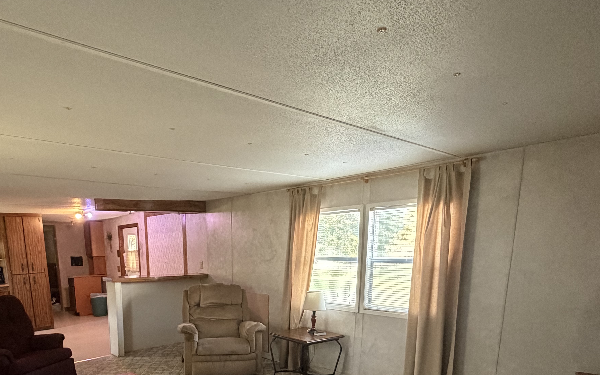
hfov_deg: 73.6
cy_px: 327
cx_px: 227
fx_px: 392
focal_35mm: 24
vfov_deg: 46.8
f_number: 2.2
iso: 800
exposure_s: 1/60
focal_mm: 2.22
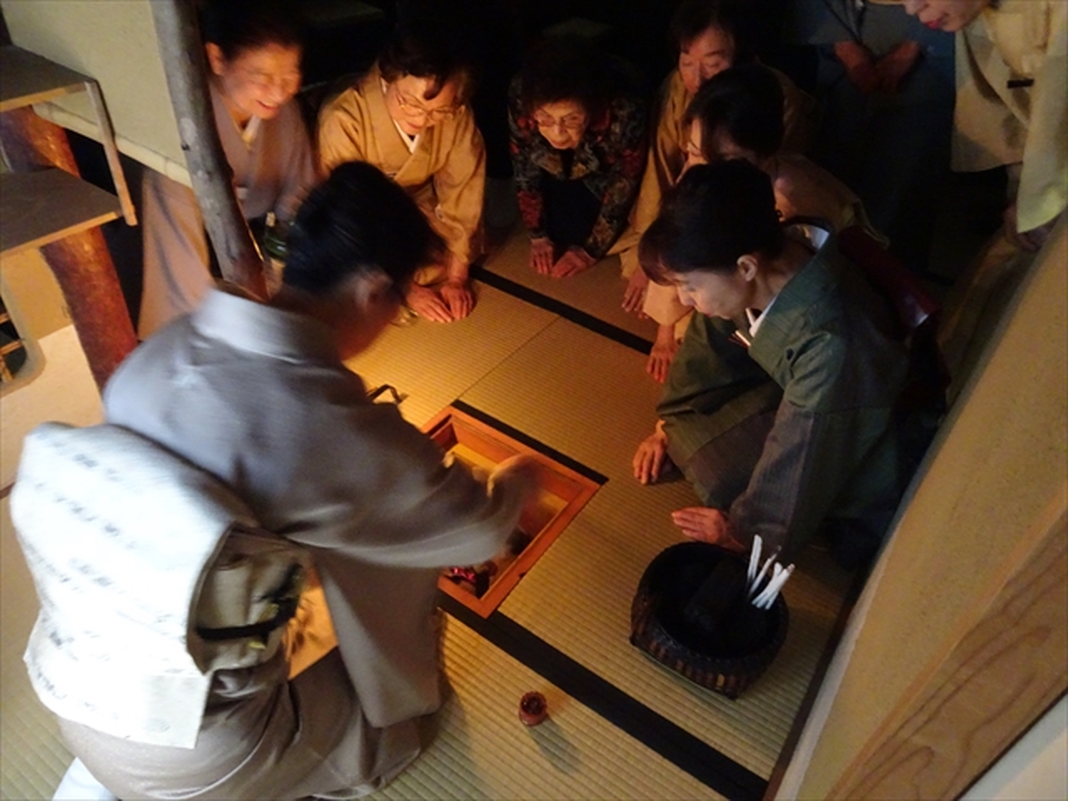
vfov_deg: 56.8
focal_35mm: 24
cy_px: 400
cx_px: 534
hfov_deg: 71.6
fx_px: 740
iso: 1600
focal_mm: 4.1
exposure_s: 1/5
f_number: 3.5
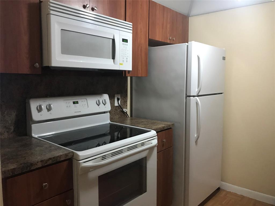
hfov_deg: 63.4
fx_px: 222
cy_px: 103
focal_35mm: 28
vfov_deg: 49.7
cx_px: 138
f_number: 1.8
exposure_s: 1/15
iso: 100
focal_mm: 3.99
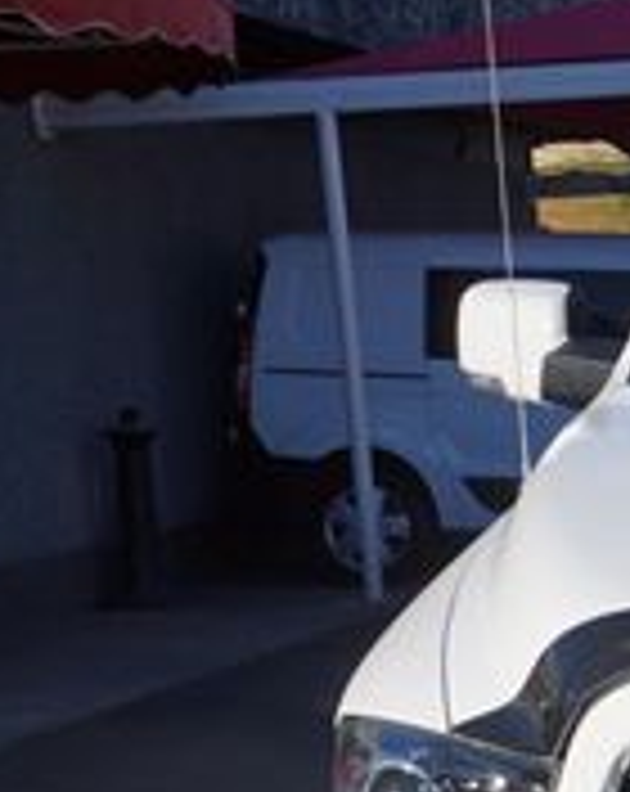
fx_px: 2519
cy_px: 832
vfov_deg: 17.4
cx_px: 1102
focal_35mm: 108
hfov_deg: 13.0
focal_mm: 21
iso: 100
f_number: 9
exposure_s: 1/250
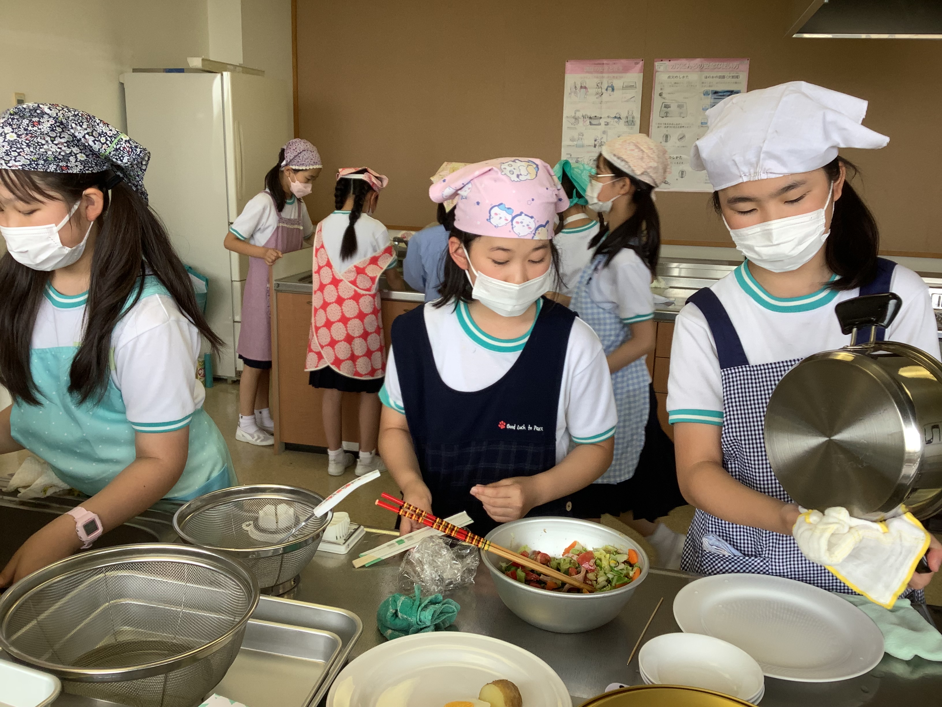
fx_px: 844
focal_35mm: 31
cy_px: 354
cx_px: 471
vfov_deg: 45.4
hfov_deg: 58.4
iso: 25
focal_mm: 3.3
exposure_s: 1/163
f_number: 2.4
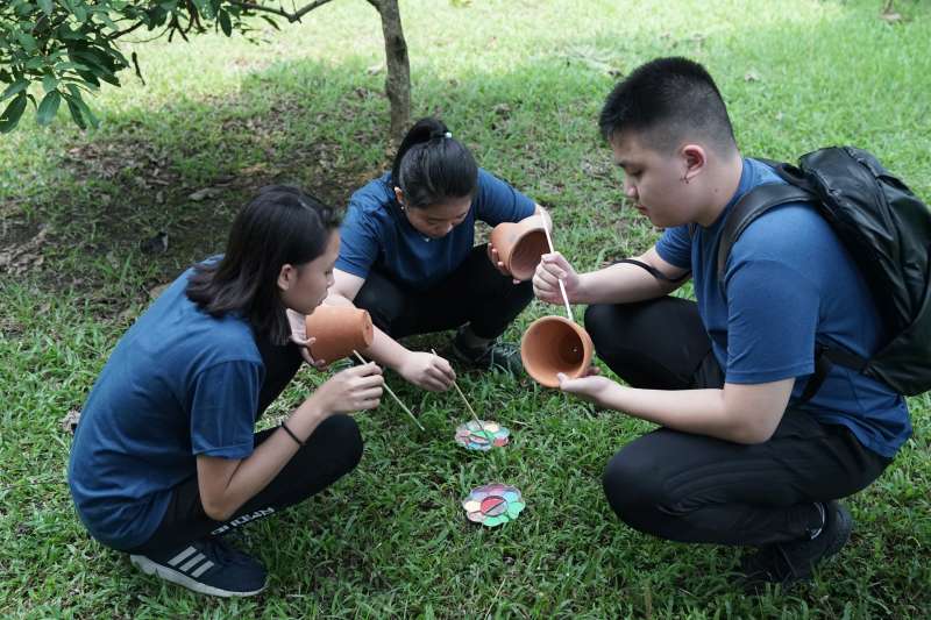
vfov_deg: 34.2
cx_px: 466
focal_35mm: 39
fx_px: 1008
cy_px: 310
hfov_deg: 49.6
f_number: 4
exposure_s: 1/200
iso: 2000
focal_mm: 39
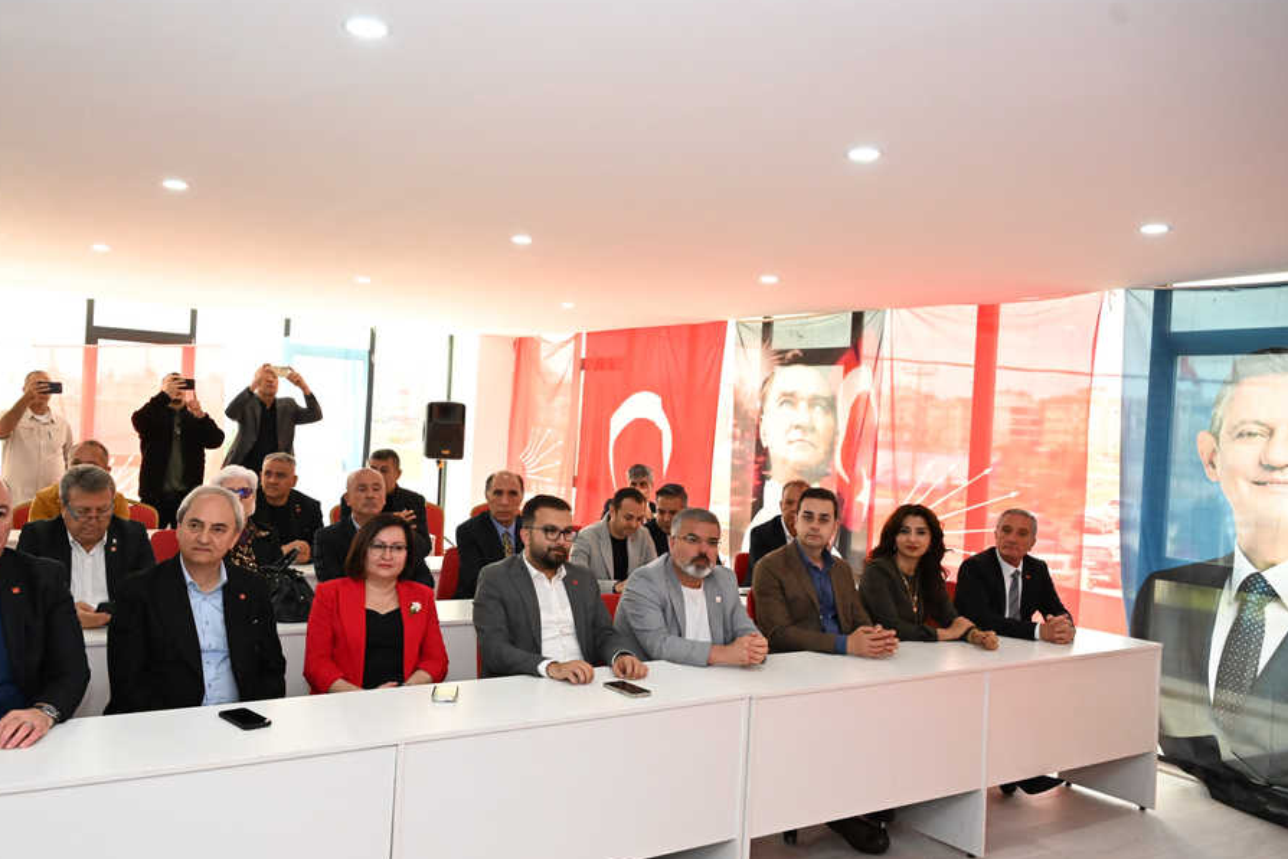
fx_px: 1037
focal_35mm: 29
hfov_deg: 63.4
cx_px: 560
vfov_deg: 45.0
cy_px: 430
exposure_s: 1/320
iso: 6400
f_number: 5
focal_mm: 24
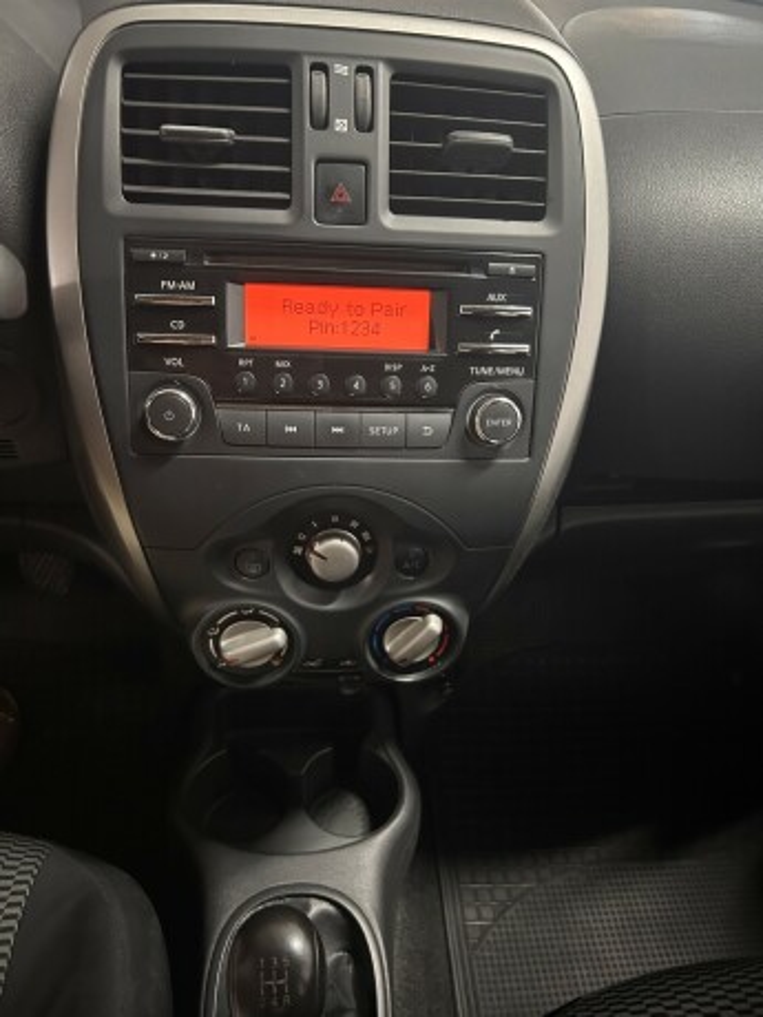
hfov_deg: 53.1
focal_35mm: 26
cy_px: 508
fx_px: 764
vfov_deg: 67.3
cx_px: 382
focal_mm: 5.7
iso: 500
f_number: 1.5
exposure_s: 1/25
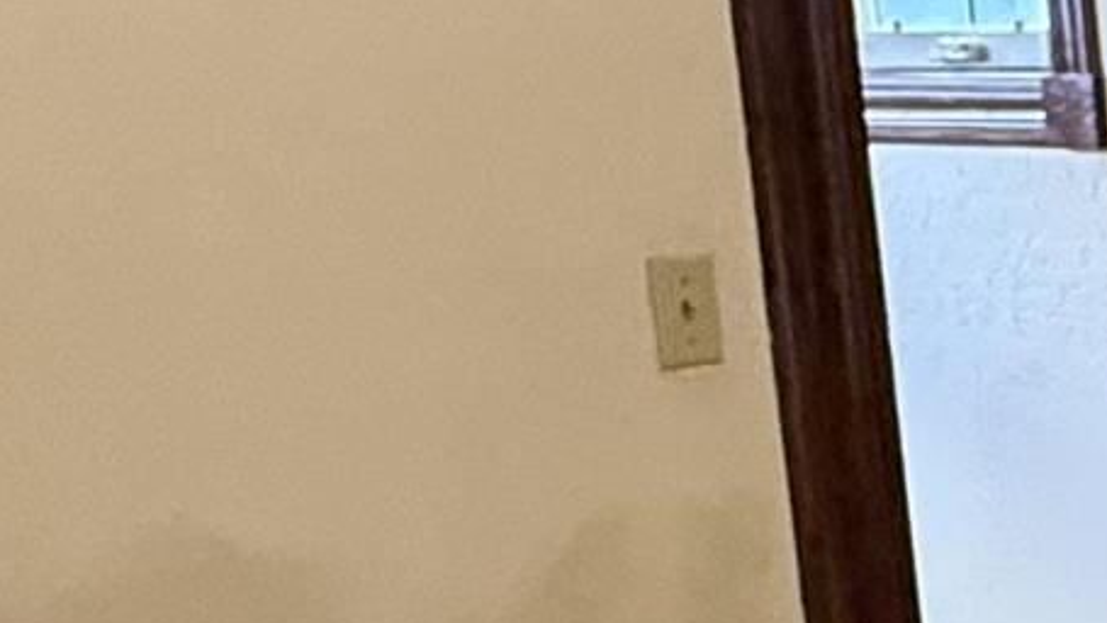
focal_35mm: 103
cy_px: 638
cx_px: 2195
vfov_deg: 11.6
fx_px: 3024
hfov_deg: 16.2
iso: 500
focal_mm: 2.22
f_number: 2.2
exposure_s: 1/60
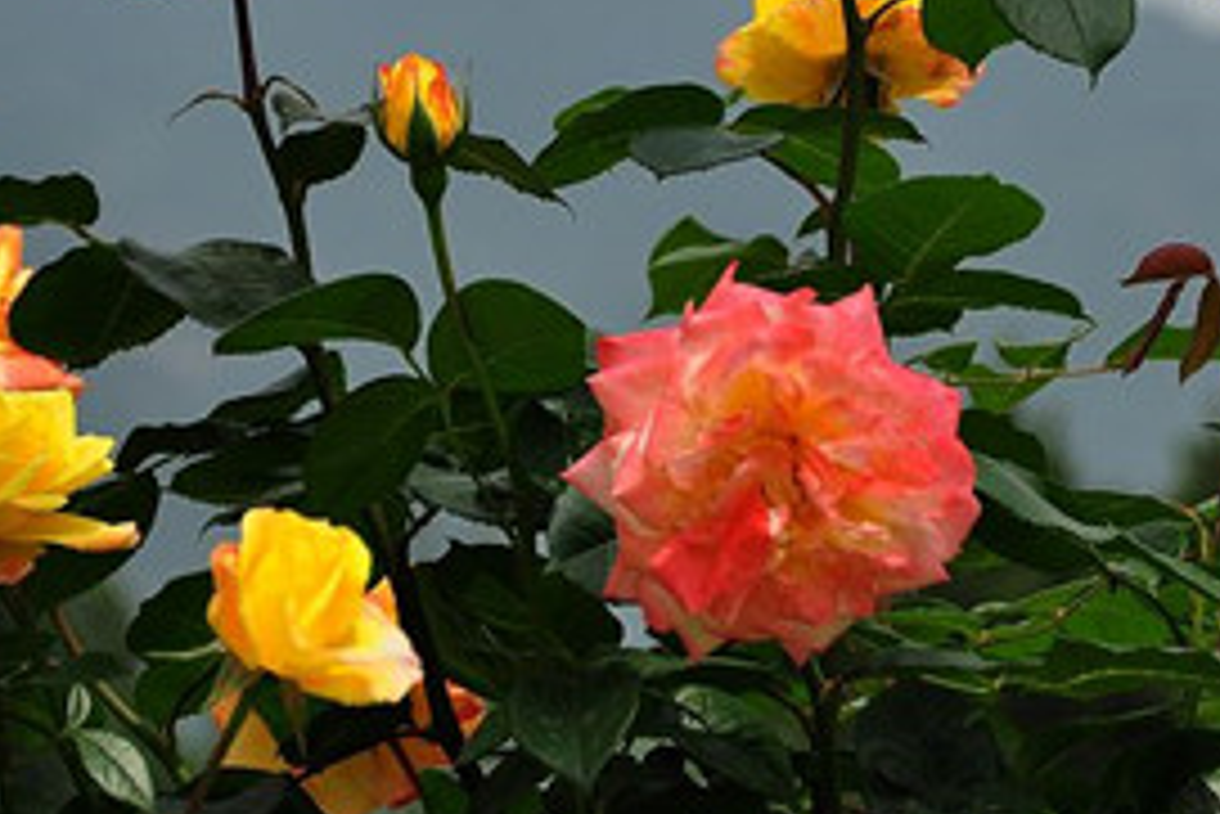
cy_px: 85
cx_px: 1270
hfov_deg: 6.5
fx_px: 10684
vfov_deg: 4.4
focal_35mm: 315
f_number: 7.1
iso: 200
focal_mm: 95
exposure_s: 1/800
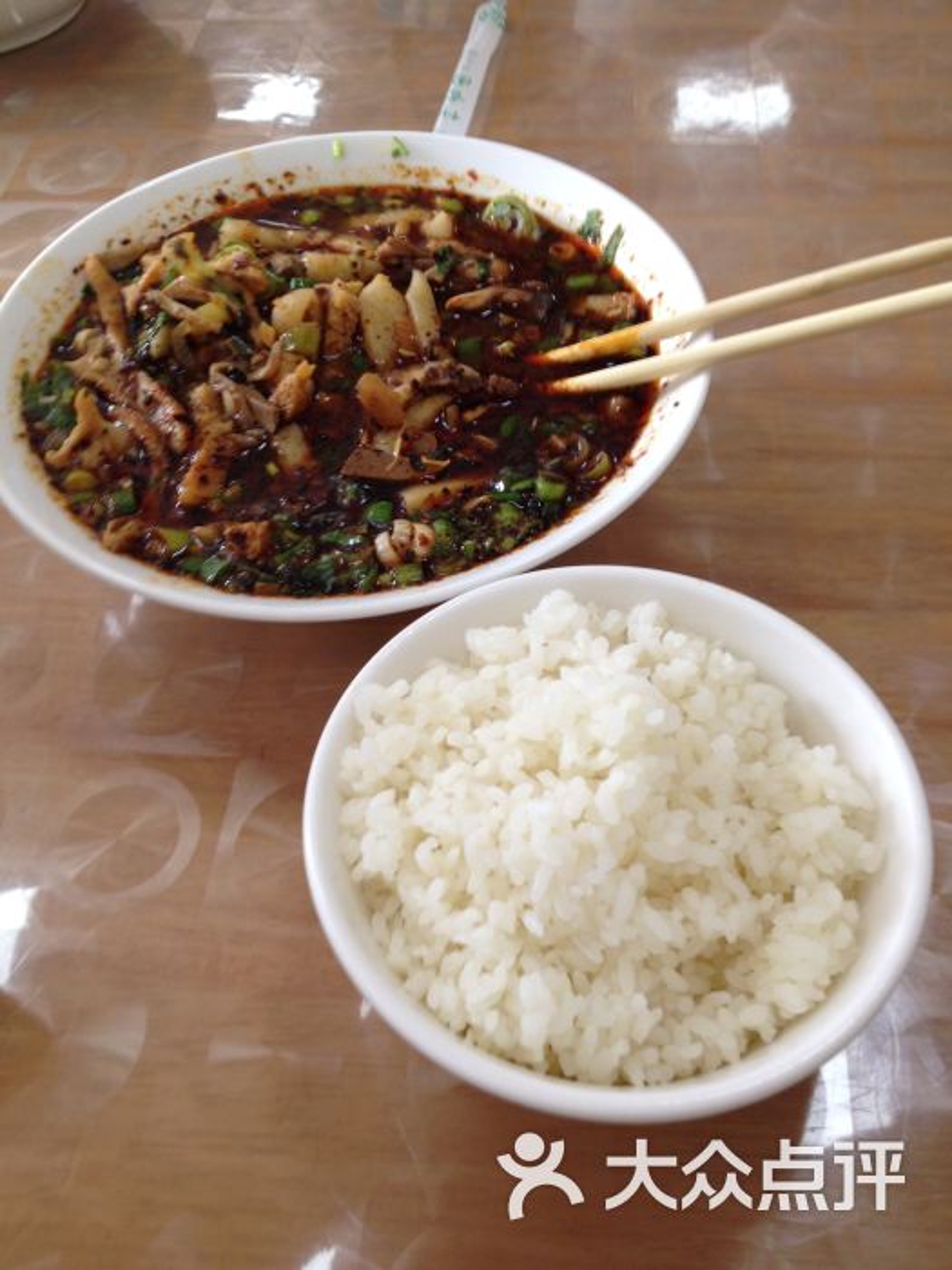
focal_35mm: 35
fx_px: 1283
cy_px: 635
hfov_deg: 40.7
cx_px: 476
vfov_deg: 52.6
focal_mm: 4.28
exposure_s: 1/20
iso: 80
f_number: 2.4
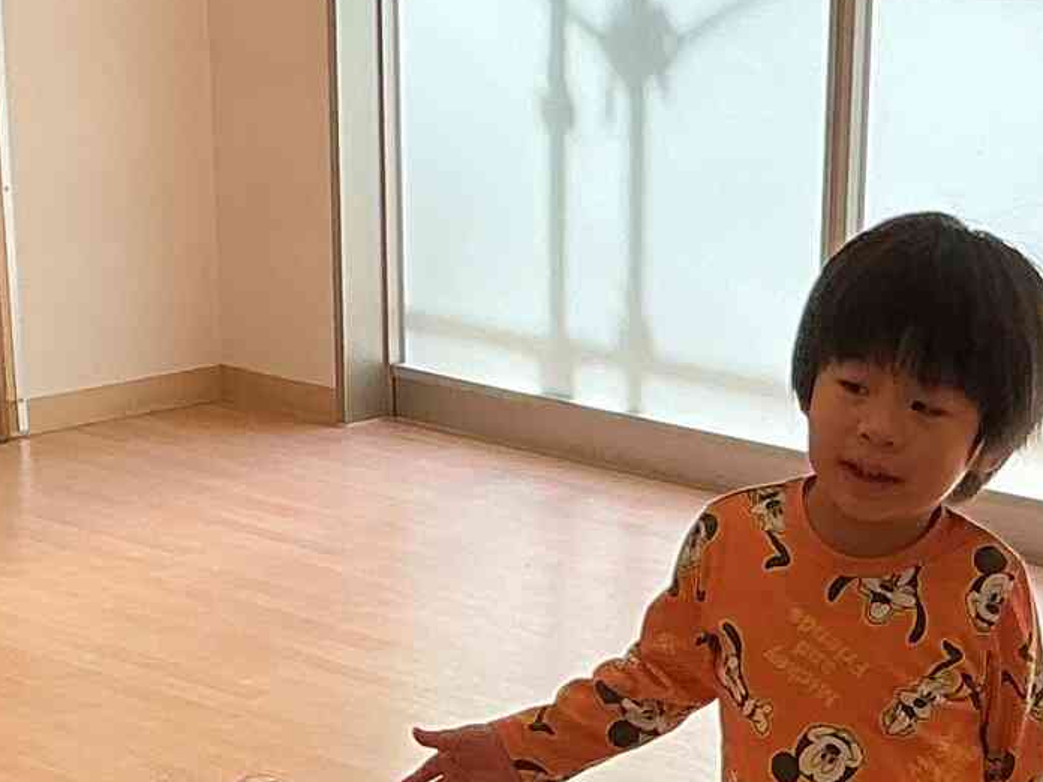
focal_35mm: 125
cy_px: 1329
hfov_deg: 15.7
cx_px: 647
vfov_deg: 11.2
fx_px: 3766
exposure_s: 1/415
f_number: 1.8
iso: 25
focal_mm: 3
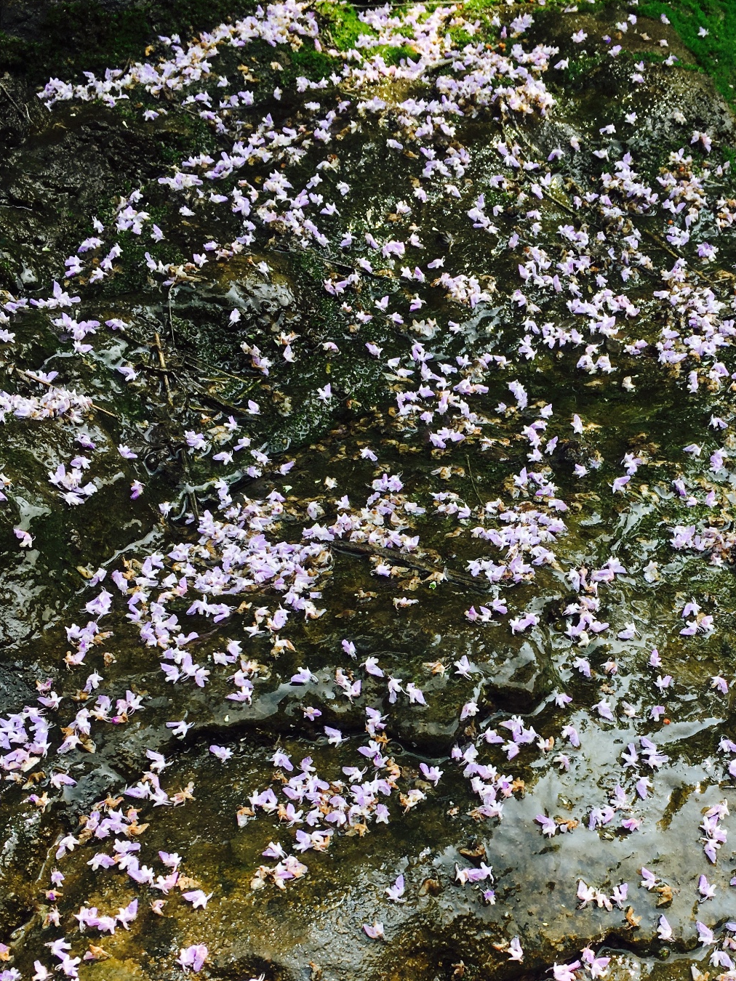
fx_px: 1248
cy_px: 711
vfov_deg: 41.9
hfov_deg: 32.4
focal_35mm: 44
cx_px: 532
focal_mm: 4.15
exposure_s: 1/646
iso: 25
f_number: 2.2
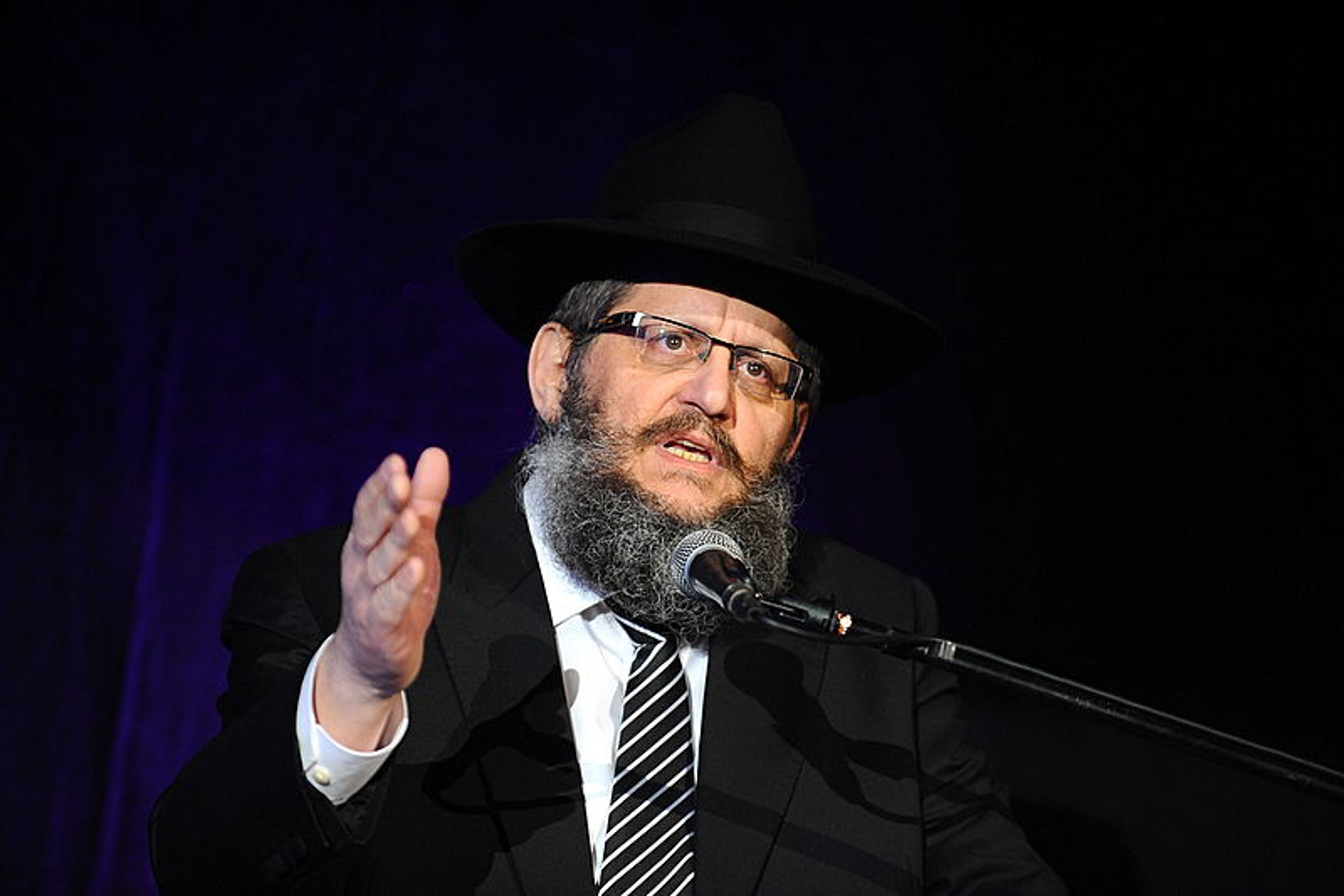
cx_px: 672
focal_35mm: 200
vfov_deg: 6.9
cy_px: 448
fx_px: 7465
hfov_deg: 10.3
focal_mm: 200
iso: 1600
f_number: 2.8
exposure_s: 1/400
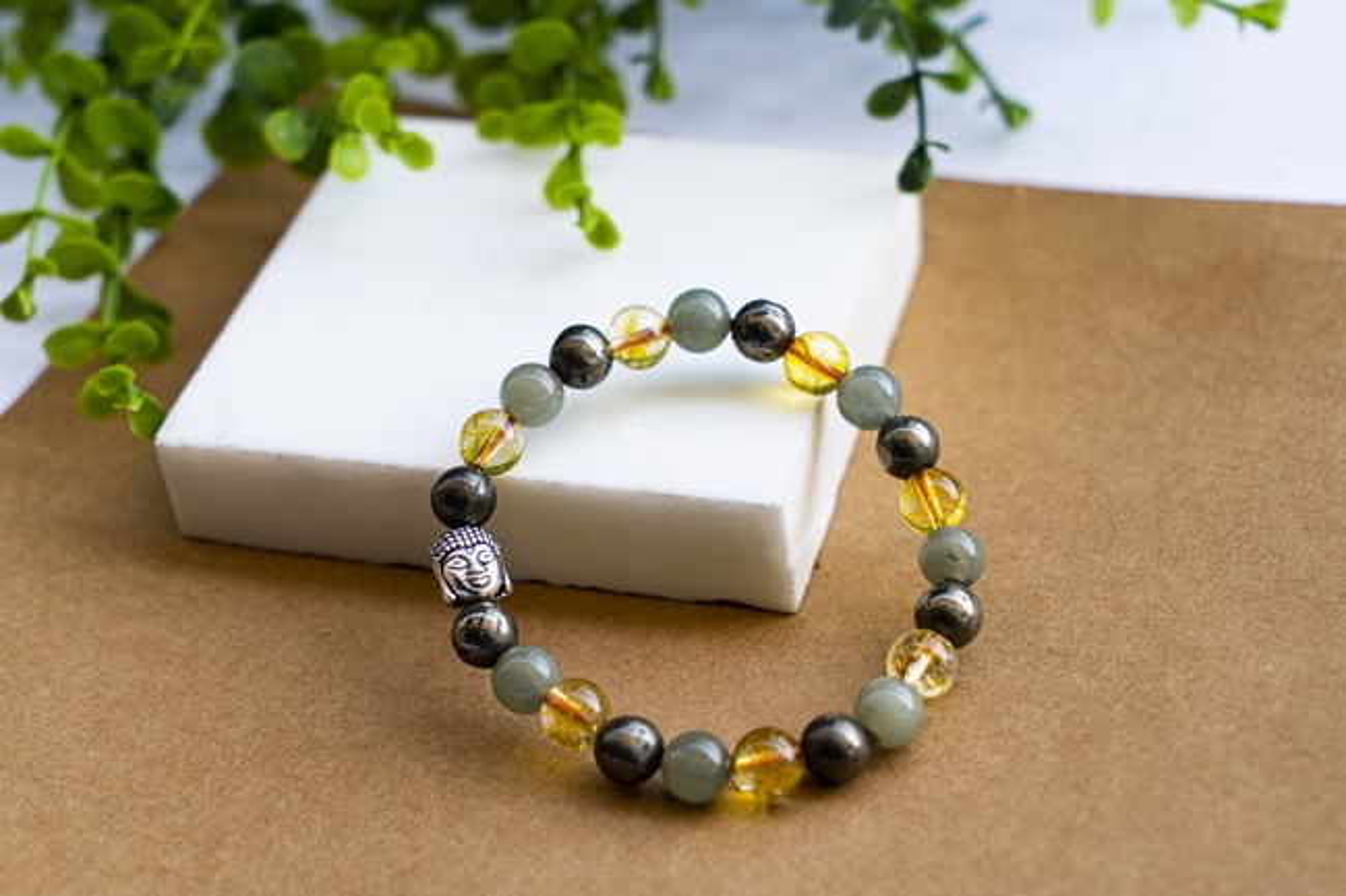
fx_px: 2616
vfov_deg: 19.4
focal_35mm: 70
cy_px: 448
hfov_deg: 28.9
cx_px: 673
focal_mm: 70
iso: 500
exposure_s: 1/320
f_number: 6.3
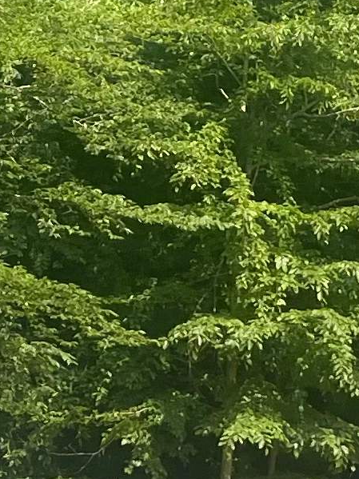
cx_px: -98
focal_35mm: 175
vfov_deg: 11.1
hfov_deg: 8.4
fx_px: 2421
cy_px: 579
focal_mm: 4.2
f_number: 1.6
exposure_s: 1/1416
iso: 32
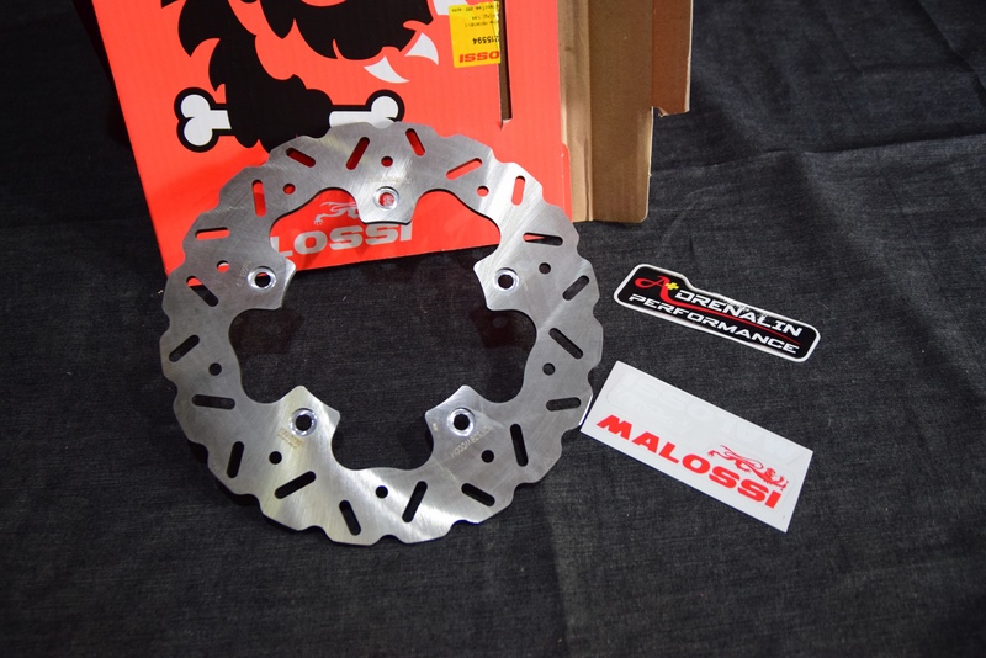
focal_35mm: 30
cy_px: 329
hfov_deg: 61.9
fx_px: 822
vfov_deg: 43.6
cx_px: 493
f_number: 3.2
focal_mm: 20
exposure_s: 1/60
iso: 1600
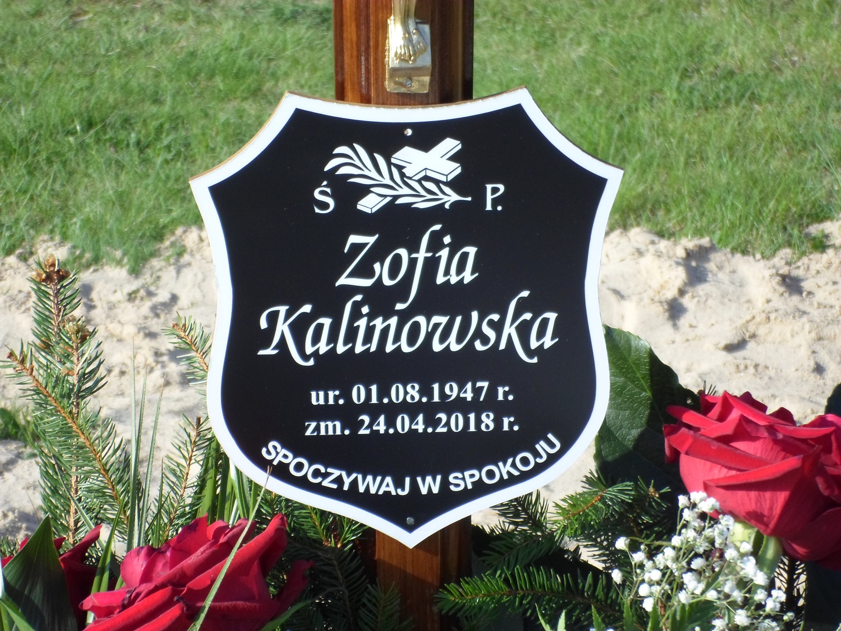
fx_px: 3037
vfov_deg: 11.9
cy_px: 316
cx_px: 420
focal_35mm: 125
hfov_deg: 15.8
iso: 80
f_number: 6.3
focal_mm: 22.5
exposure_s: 1/125
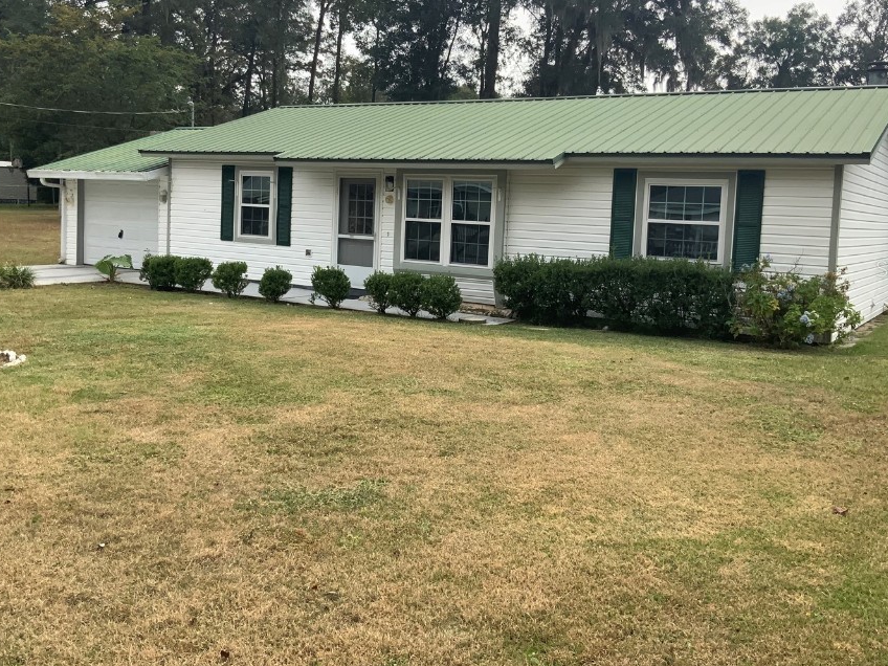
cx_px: 439
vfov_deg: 40.5
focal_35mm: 35
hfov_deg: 52.6
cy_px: 268
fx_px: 898
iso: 16
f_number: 1.8
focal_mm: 3
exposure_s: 1/1168
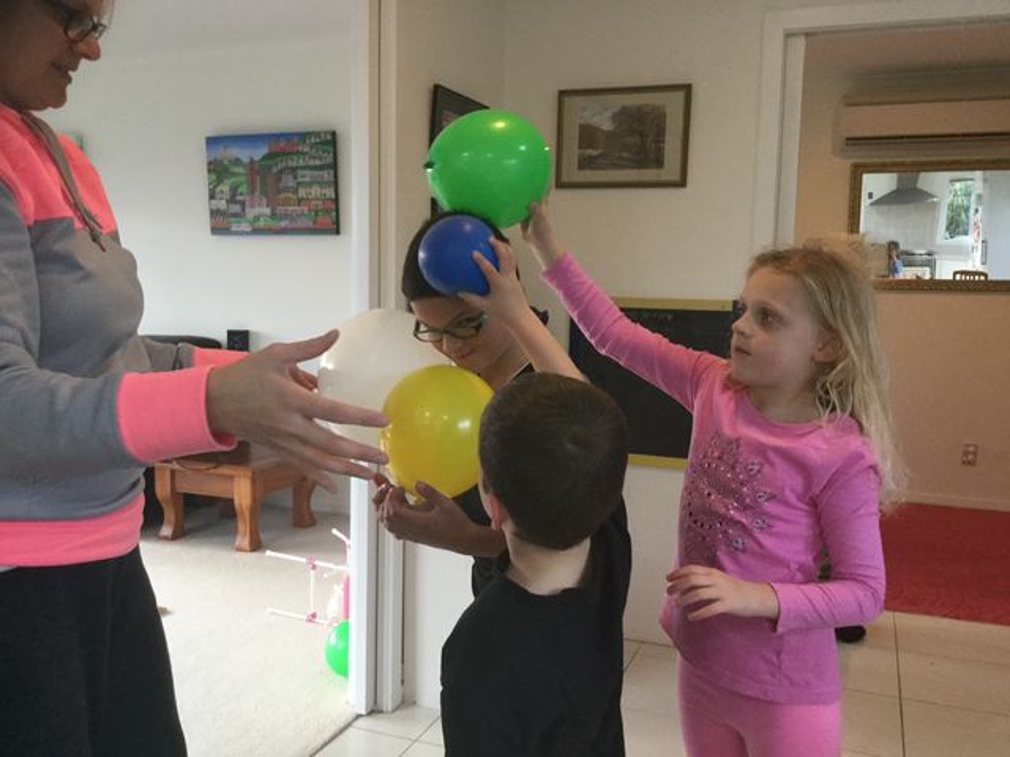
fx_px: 904
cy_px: 378
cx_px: 505
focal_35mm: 31
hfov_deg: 58.4
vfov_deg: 45.4
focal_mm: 3.3
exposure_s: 1/33
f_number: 2.4
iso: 64
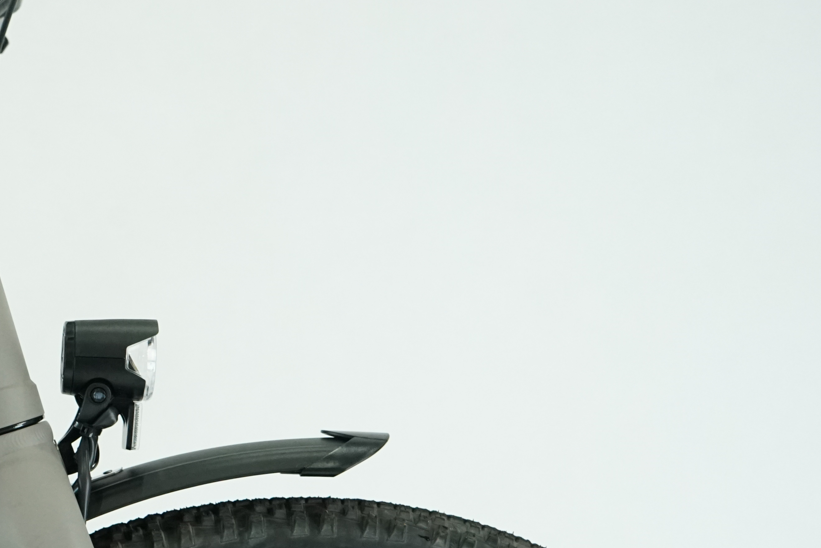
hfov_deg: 25.0
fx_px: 1756
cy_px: 451
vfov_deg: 17.5
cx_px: -3
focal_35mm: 77
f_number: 7.1
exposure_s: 1/200
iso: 2500
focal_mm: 34
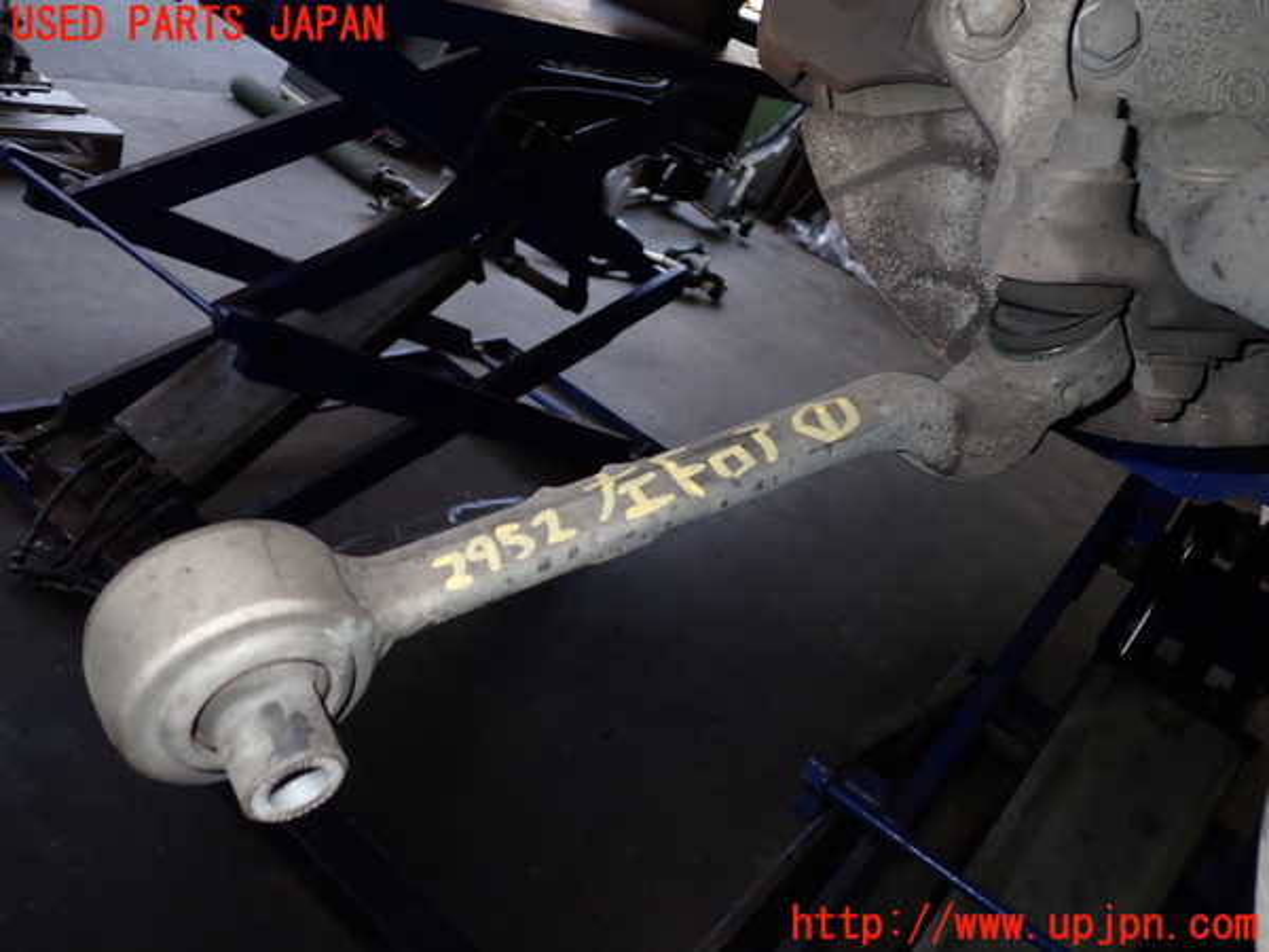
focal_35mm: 30
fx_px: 1100
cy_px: 476
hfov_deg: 60.0
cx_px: 634
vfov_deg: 46.8
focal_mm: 5.4
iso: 200
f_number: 6.3
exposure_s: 1/30
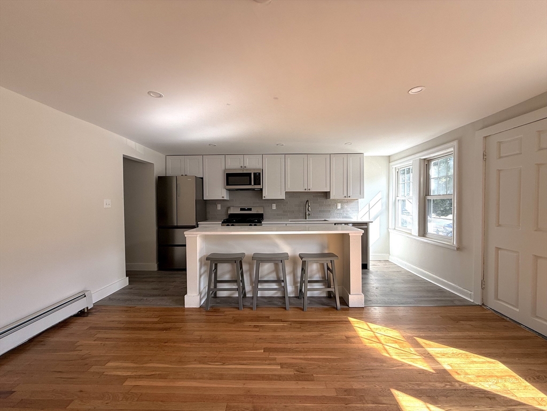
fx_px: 221
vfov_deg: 85.7
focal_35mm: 14
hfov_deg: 102.1
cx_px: 274
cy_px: 206
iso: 64
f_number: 2.2
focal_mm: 2.22
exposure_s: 1/137
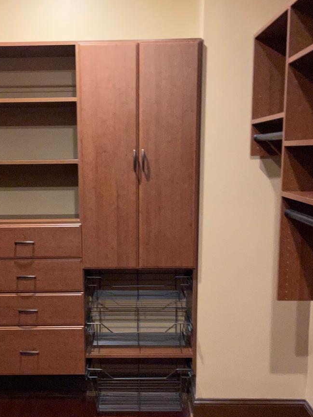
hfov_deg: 31.4
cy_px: 258
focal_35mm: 46
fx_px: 555
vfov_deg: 41.0
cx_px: 116
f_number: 1.6
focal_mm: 4.2
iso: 640
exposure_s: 1/30
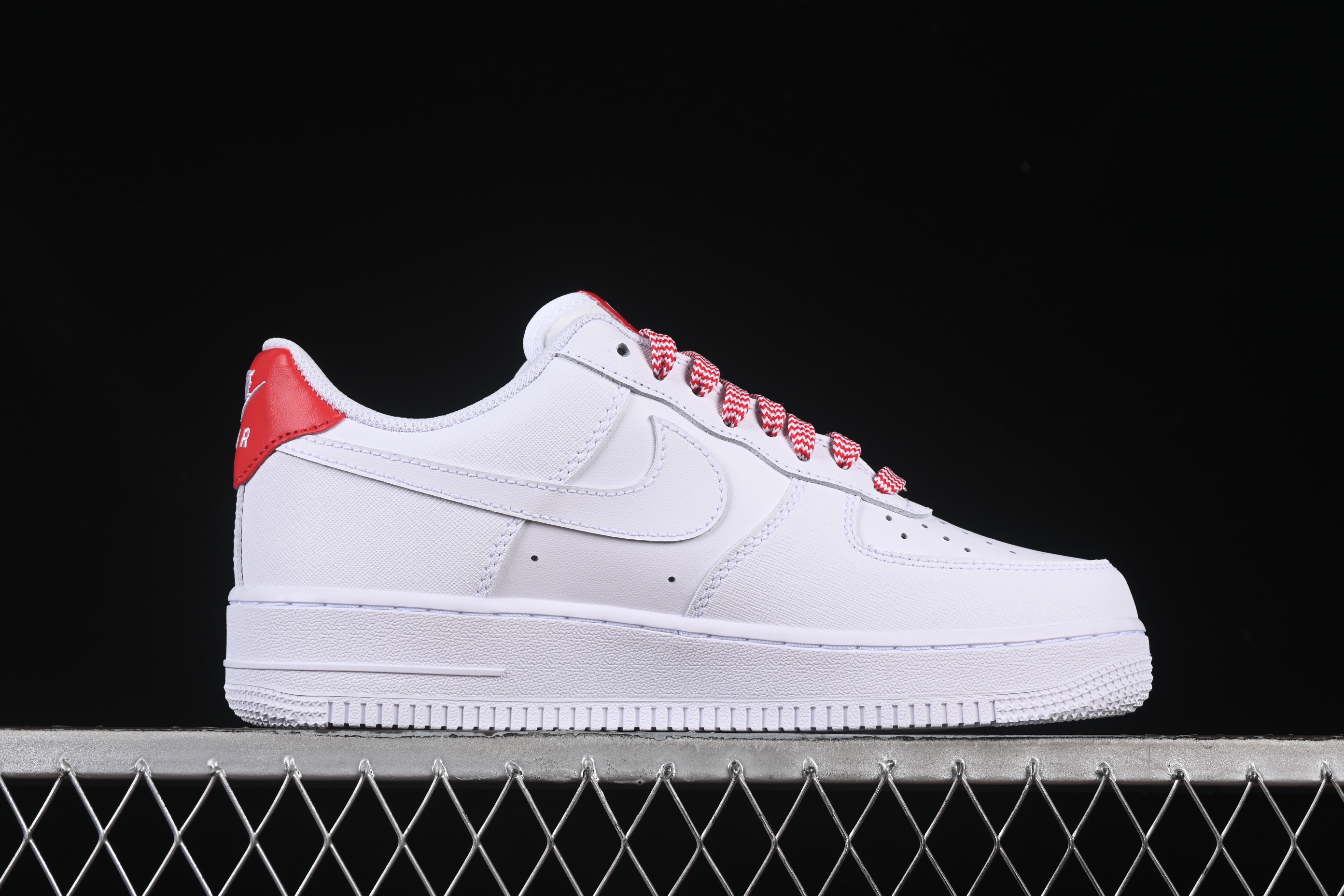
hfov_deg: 27.0
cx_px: 672
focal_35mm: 75
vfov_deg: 18.2
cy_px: 448
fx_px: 2800
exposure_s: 1/100
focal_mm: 50
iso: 160
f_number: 8
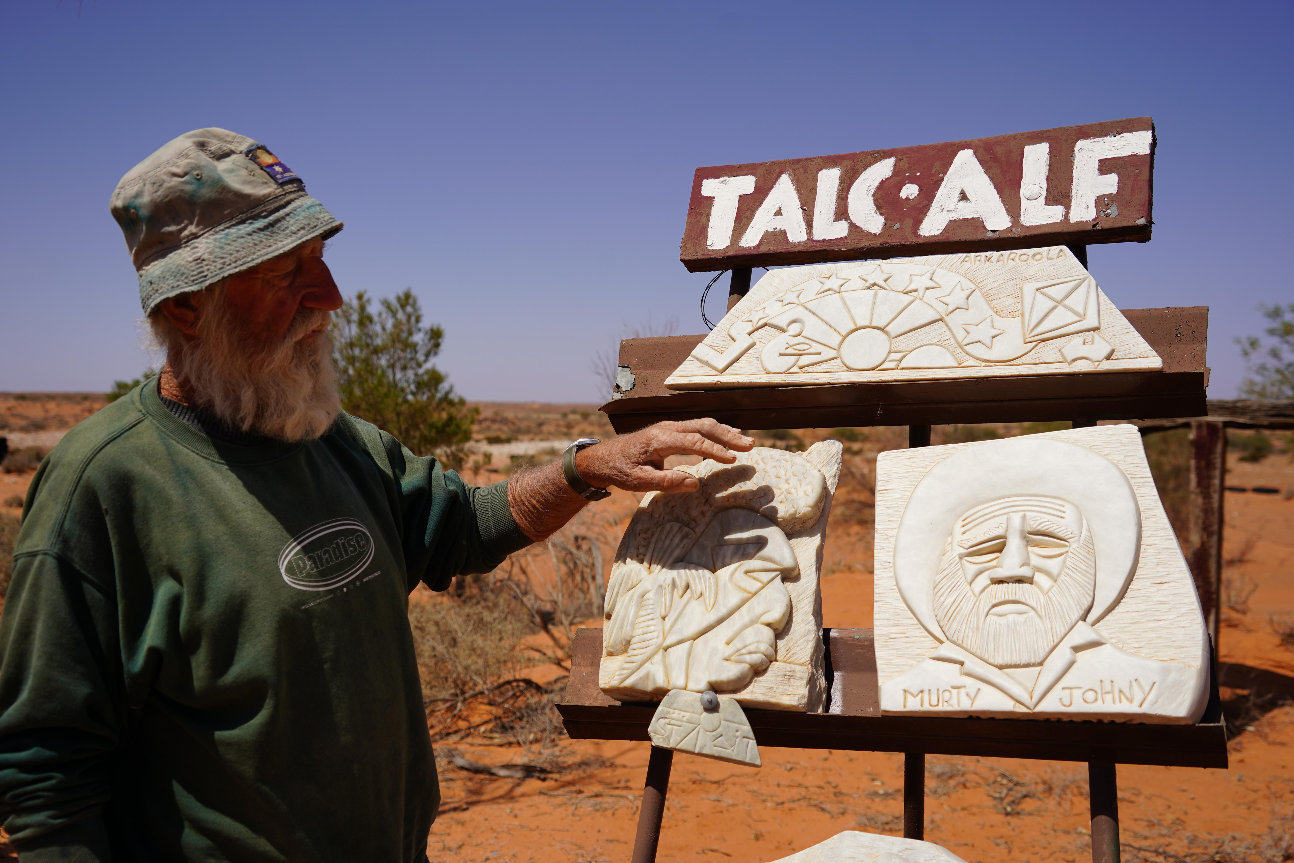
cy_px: 432
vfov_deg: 37.8
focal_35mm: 35
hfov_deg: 54.4
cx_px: 647
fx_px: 1258
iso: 100
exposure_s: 1/1250
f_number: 5
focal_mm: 35
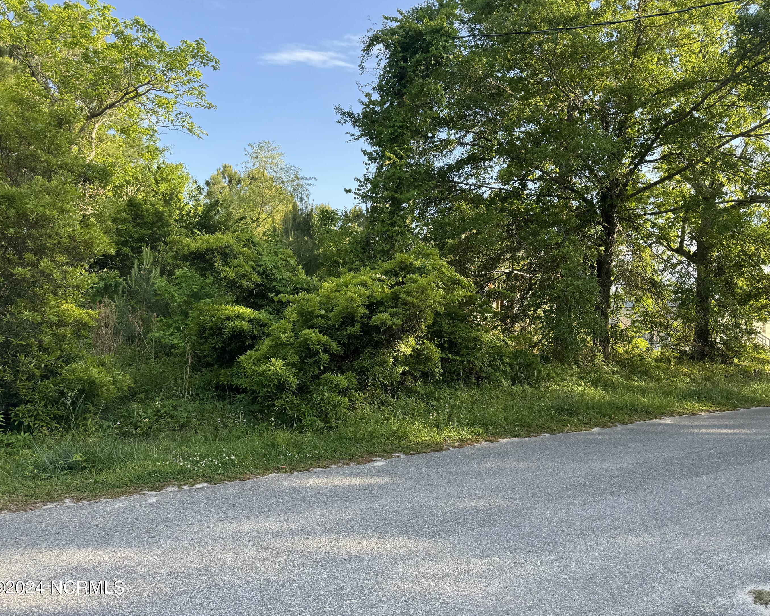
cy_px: 296
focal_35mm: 26
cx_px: 418
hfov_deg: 65.9
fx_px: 592
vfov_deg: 54.9
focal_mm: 6.76
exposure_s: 1/582
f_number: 1.78
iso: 80
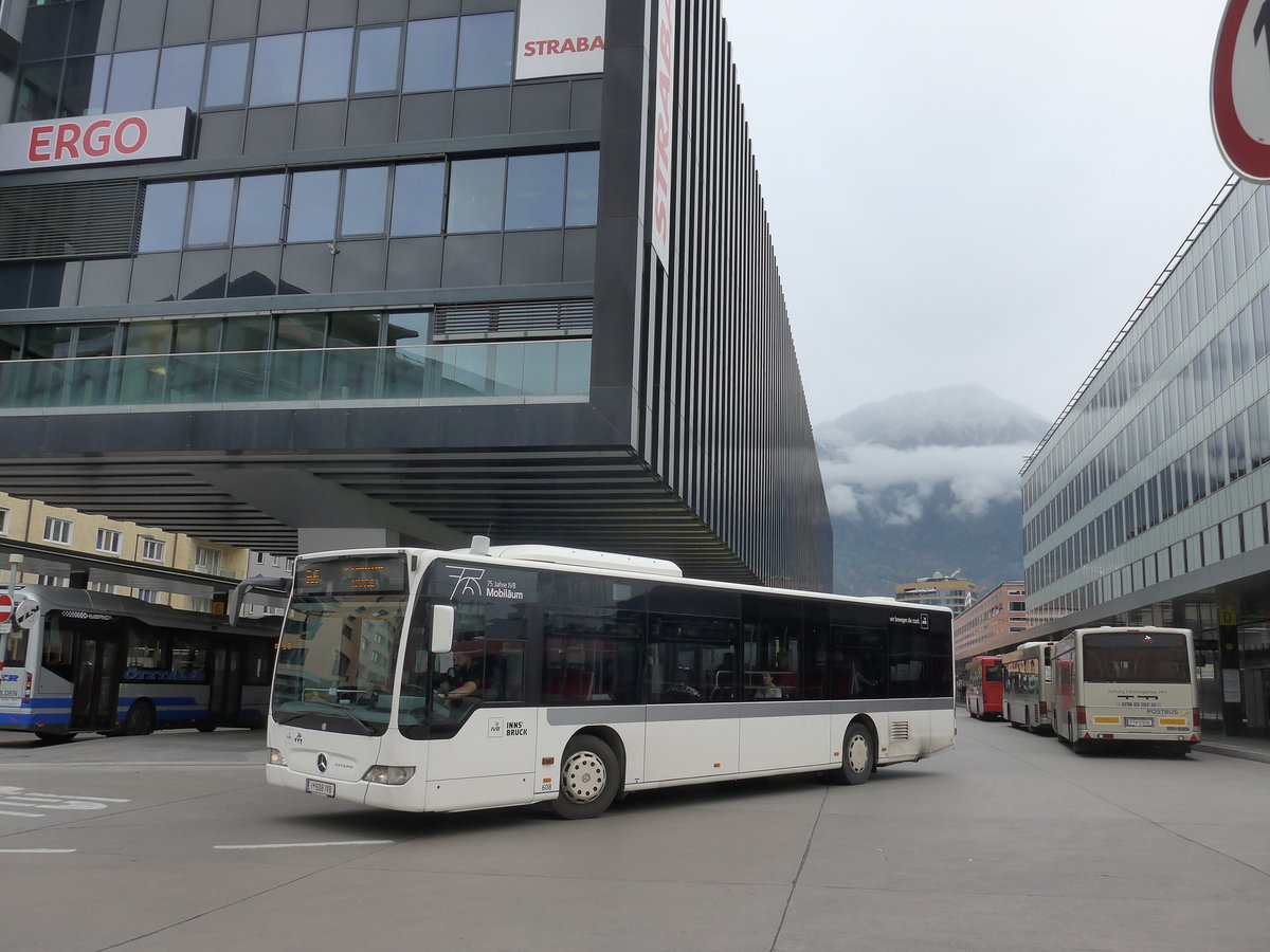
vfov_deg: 48.2
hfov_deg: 61.7
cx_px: 635
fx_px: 1064
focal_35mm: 29
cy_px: 476
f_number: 3.2
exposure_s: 1/640
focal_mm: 6
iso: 160
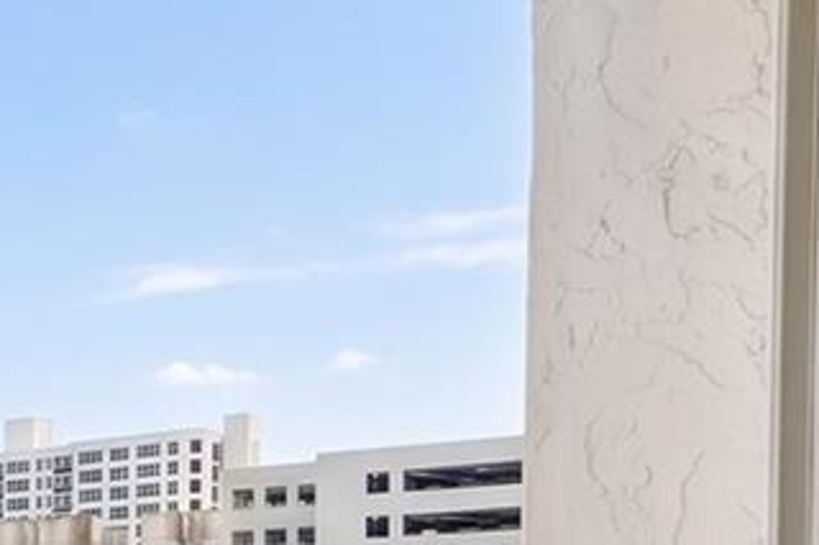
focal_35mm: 80
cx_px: -706
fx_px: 1819
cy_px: 499
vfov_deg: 16.8
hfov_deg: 18.8
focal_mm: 16
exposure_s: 1/800
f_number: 5
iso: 640
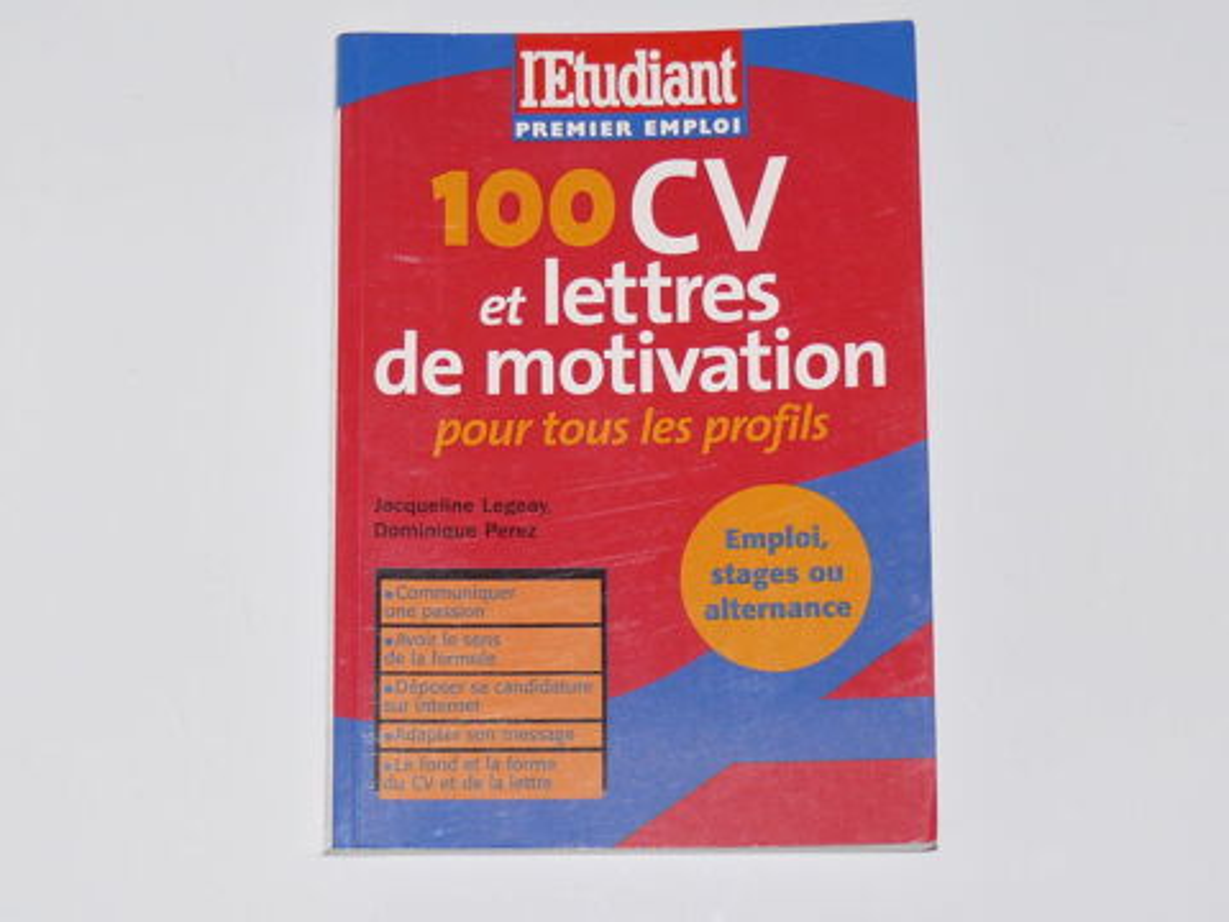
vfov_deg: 14.6
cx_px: 614
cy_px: 461
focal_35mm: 101
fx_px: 3586
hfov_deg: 19.4
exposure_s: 1/30
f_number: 3.2
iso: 100
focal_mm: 15
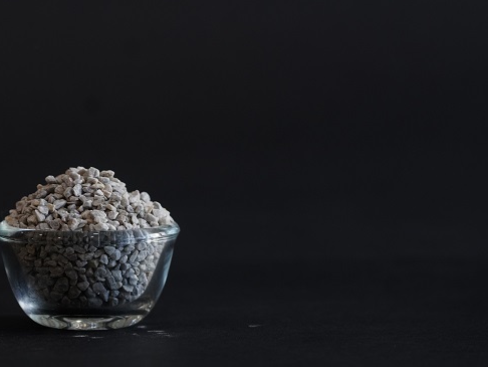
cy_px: 43
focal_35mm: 168
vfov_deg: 8.8
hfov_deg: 11.7
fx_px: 2370
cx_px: 55
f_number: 5
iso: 800
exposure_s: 1/200
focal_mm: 85
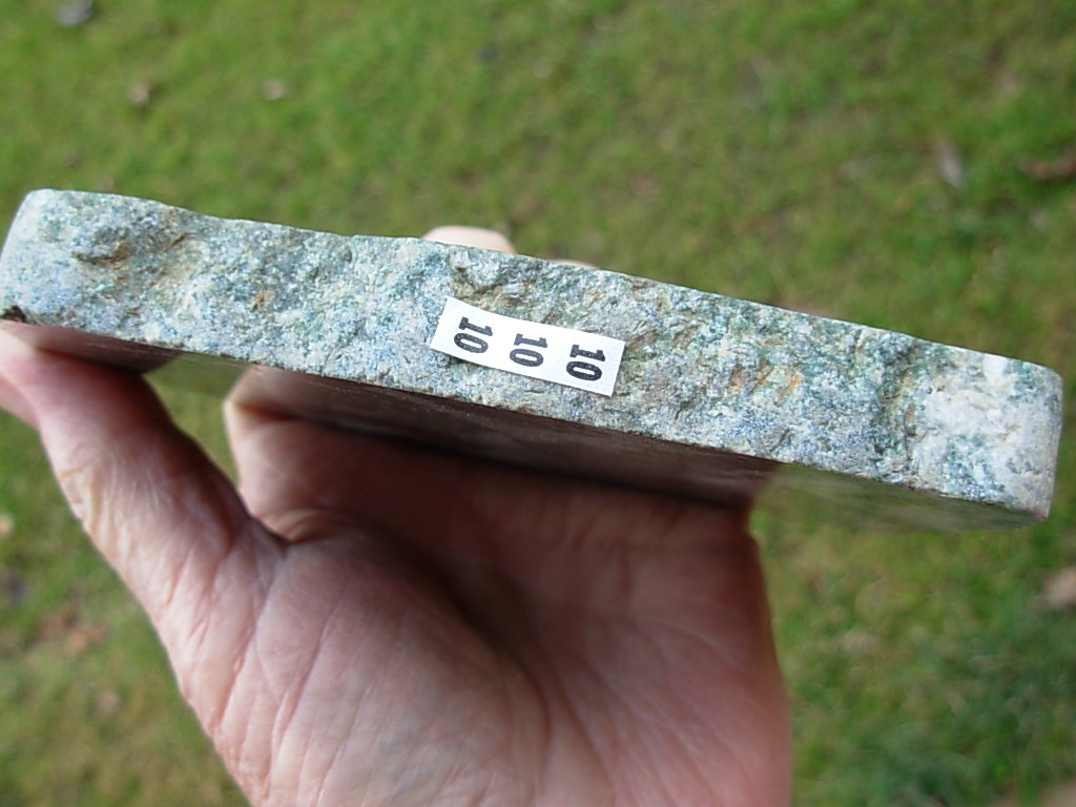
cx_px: 538
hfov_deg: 49.0
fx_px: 1181
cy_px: 404
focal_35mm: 38
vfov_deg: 37.7
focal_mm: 6.3
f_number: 2.9
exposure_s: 1/111
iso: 50
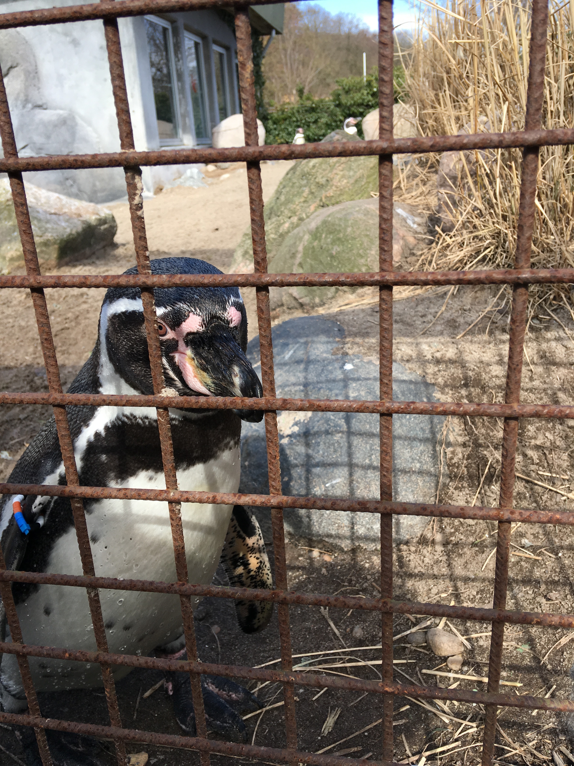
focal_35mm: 29
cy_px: 383
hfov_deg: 48.2
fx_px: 641
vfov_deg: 61.7
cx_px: 287
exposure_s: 1/509
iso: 25
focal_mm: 4.15
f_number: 2.2
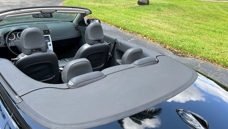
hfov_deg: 66.1
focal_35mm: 29
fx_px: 175
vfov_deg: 40.1
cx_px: 115
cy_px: 75
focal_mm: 5.7
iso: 50
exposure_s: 1/853
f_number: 1.5
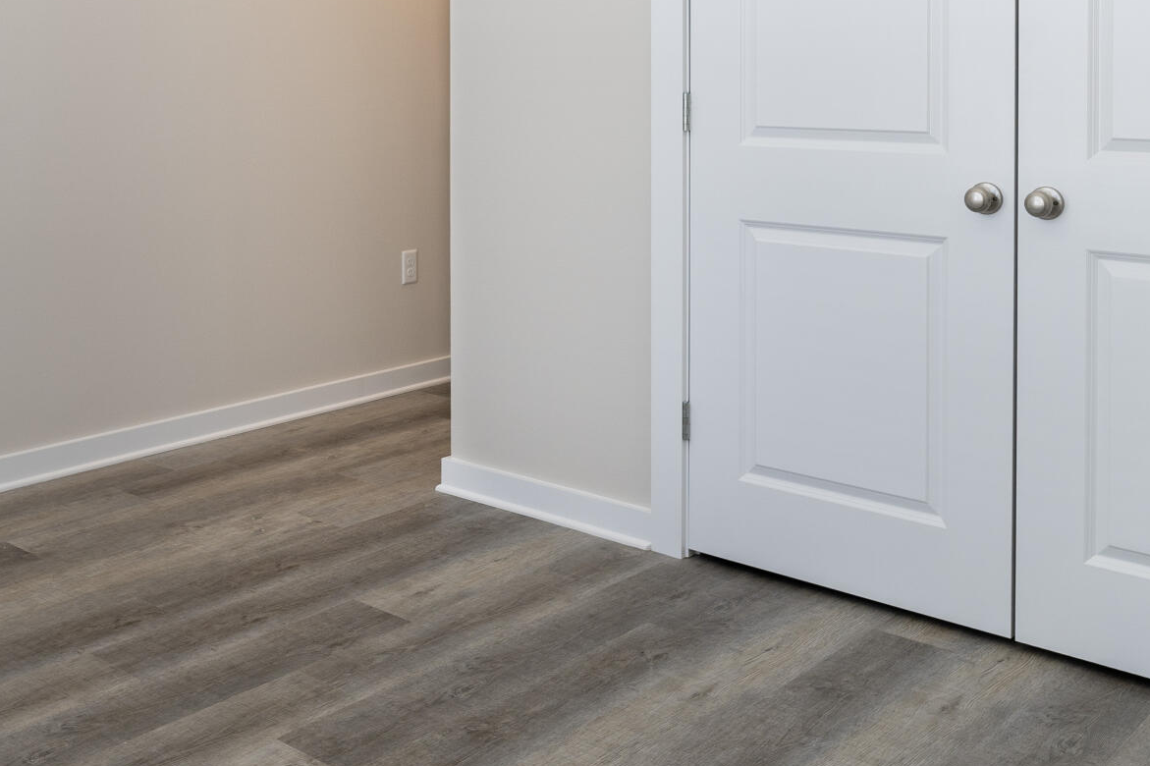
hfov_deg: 46.6
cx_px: 380
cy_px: 87
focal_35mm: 41
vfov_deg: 31.2
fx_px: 1309
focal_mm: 16
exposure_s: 1/15
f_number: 7.1
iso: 100
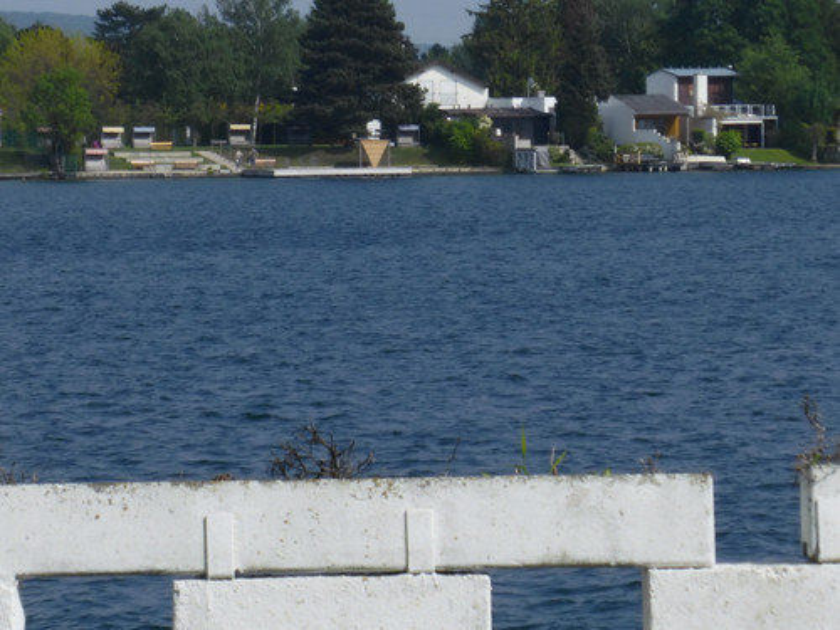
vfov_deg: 5.8
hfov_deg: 7.7
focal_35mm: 256
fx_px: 6212
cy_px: 315
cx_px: 420
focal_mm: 22.8
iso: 80
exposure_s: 1/400
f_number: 5.9
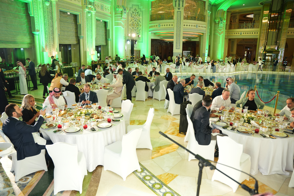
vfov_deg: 53.1
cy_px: 98
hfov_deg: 73.7
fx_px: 196
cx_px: 147
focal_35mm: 24
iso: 1250
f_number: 3.2
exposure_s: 1/160
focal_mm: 24
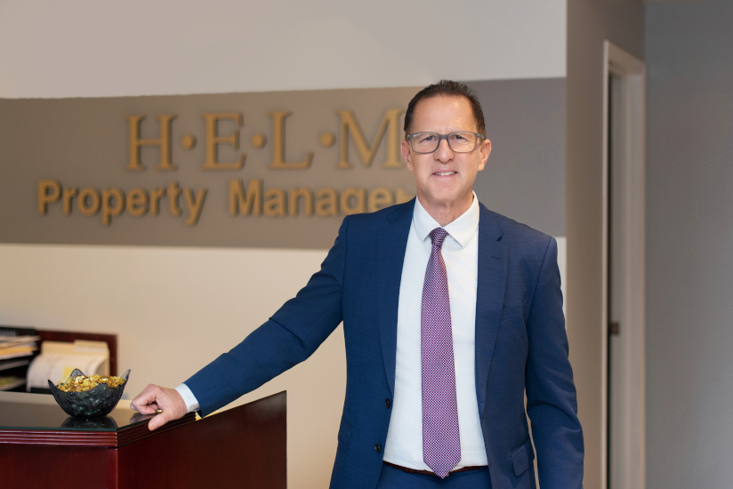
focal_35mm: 50
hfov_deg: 39.6
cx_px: 366
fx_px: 1018
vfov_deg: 27.0
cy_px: 244
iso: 640
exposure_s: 1/200
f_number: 2.2
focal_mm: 50
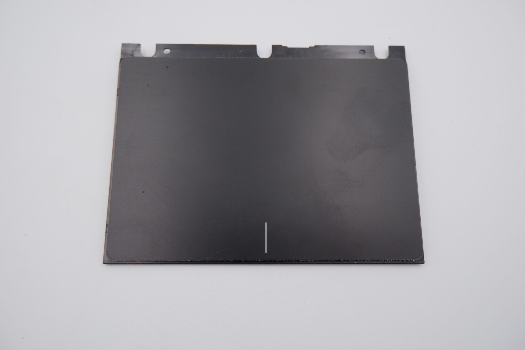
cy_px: 175
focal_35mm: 29
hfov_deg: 63.7
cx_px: 262
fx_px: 423
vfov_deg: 45.0
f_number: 6.4
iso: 1250
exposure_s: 1/450
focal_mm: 19.7
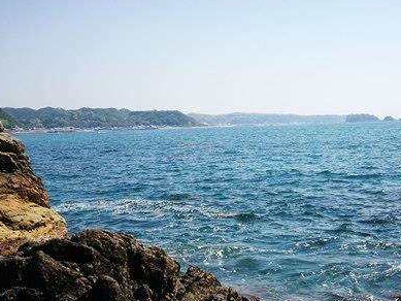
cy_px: 154
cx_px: 274
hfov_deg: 37.7
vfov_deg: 29.1
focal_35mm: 50
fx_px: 579
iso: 50
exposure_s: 1/924
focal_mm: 4.5
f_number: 2.2
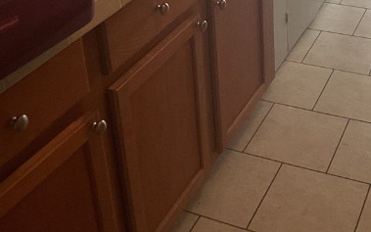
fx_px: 839
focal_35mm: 83
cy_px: -77
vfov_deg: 15.0
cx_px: 276
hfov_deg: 24.7
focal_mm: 3
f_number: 1.8
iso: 50
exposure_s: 1/60
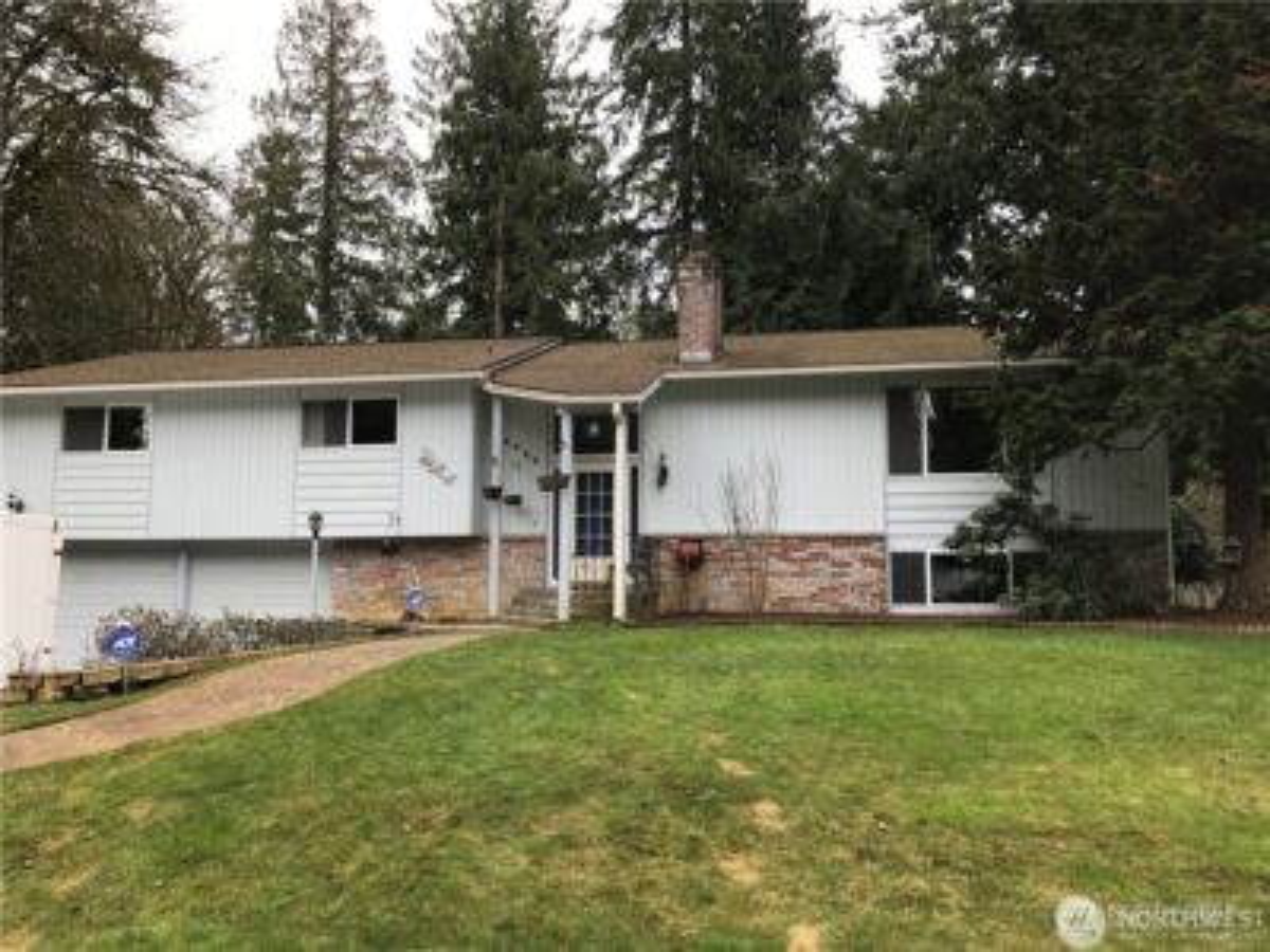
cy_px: 476
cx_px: 635
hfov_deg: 63.4
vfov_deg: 49.7
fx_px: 1027
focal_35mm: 28
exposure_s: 1/346
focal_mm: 3.99
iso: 20
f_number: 1.8
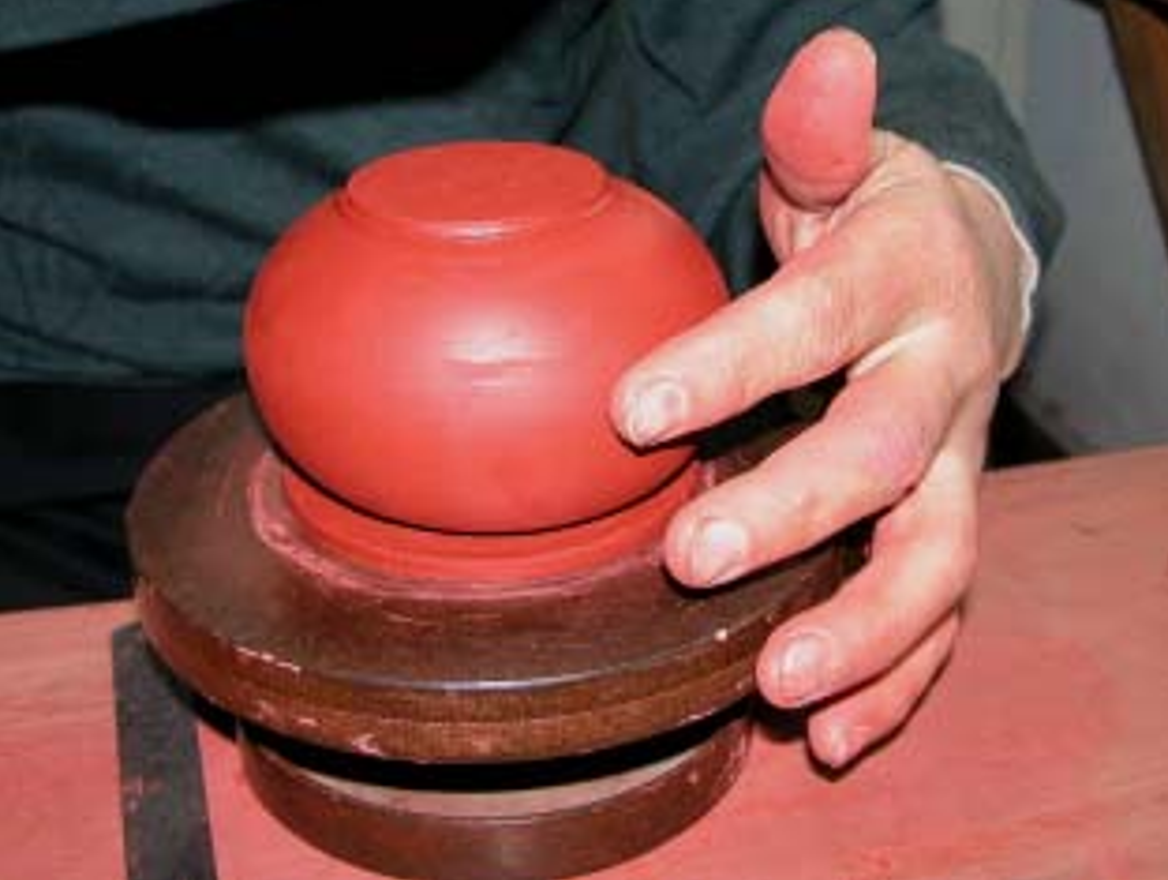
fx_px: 1656
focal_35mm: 49
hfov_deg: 38.8
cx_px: 535
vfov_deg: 29.4
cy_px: 251
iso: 100
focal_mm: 8.9
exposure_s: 1/60
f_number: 2.8
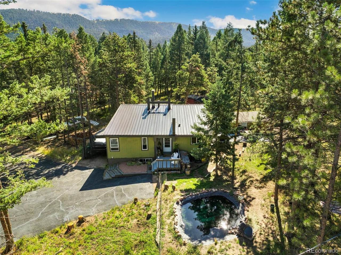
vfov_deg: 56.8
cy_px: 128
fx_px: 236
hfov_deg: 71.6
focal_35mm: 24
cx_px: 170
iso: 290
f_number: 2.8
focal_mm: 12.29
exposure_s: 1/2500
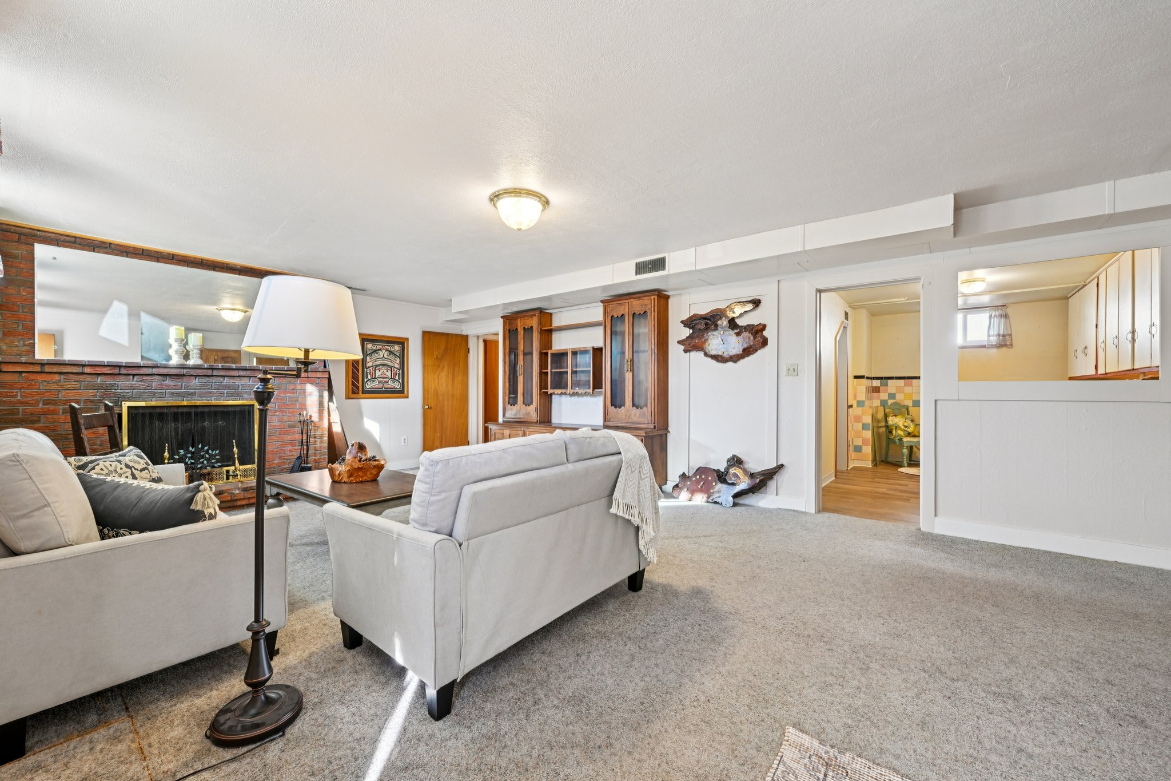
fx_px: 455
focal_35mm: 14
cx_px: 586
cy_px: 390
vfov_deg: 81.2
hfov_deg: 104.3
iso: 400
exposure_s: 1/6
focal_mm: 14
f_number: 11
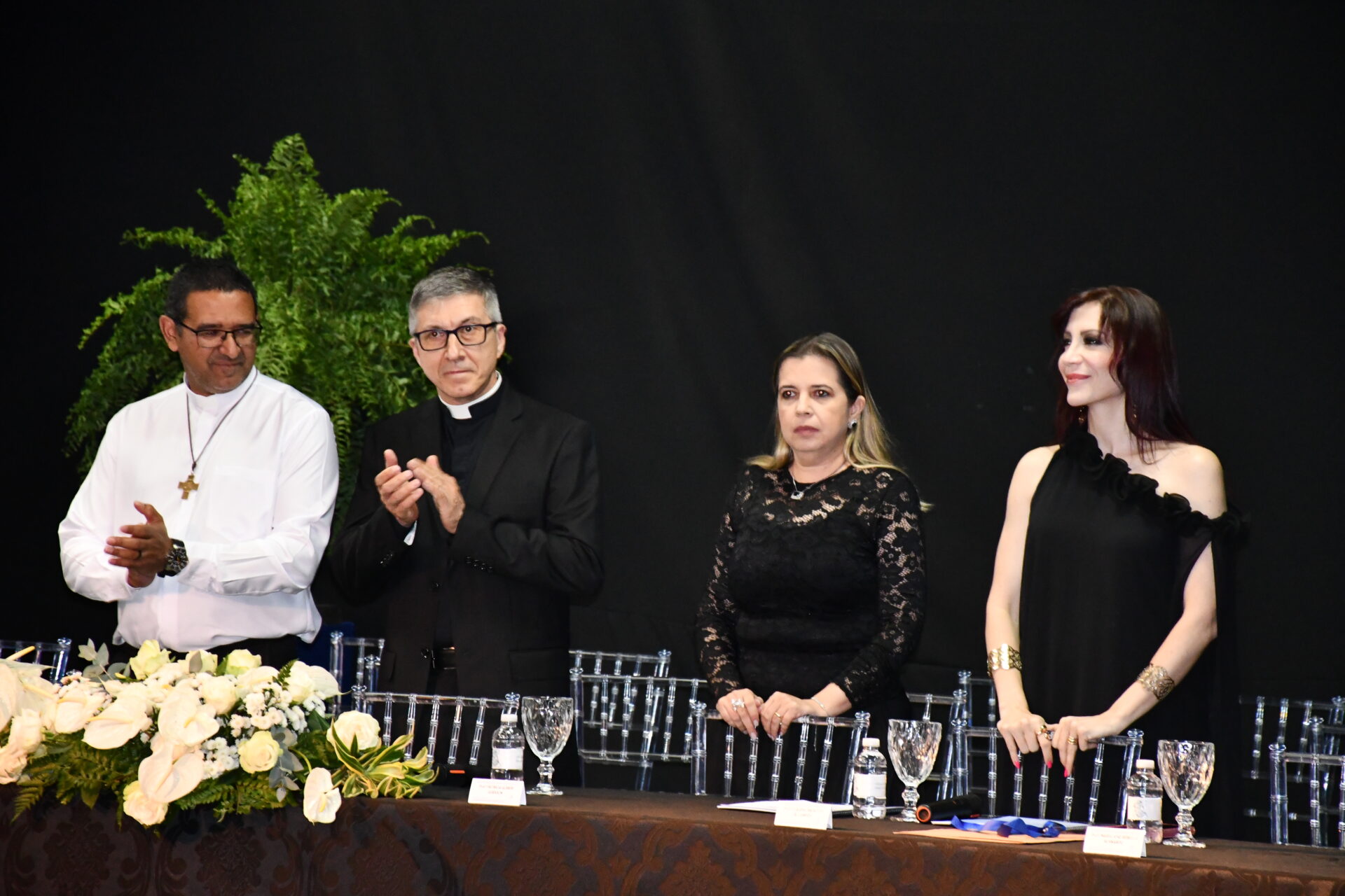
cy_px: 448
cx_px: 672
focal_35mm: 174
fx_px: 6500
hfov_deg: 11.8
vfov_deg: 7.9
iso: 5000
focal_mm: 116
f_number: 5.6
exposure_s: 1/60
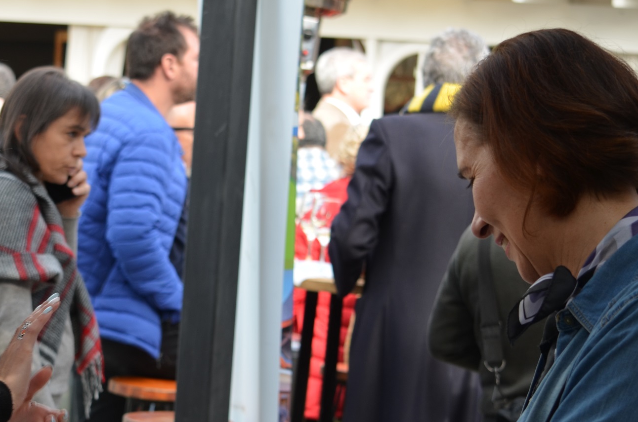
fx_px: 2260
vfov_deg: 10.7
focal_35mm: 128
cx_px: 213
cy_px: 312
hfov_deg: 16.0
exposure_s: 1/125
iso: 200
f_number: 5.6
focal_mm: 55
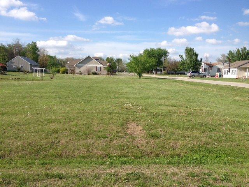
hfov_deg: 52.6
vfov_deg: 40.7
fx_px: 252
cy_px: 94
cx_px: 124
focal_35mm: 35
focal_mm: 4.28
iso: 50
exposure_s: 1/1727
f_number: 2.4
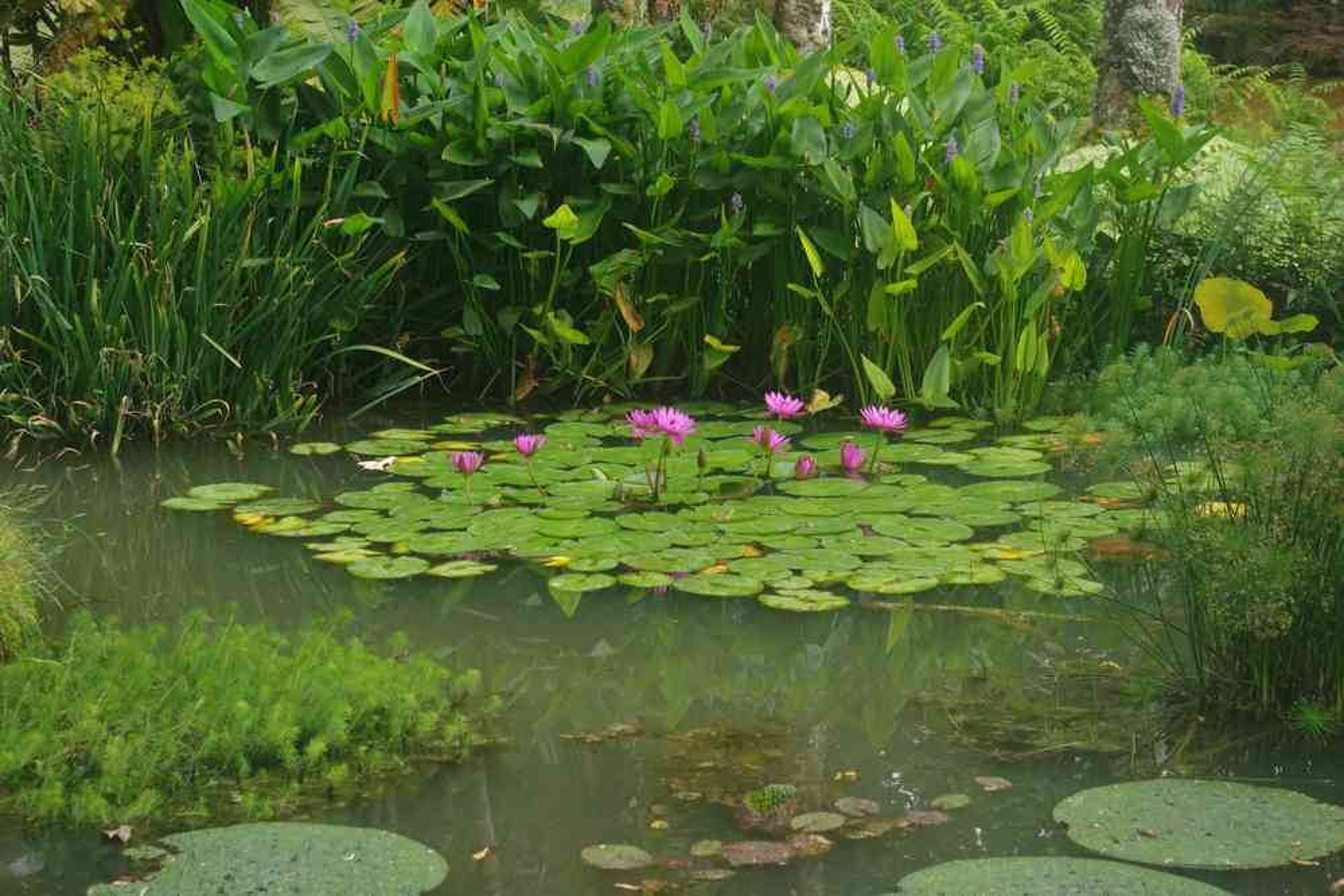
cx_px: 672
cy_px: 448
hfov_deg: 24.6
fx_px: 3080
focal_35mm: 82
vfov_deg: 16.6
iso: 1600
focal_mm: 55
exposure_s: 1/100
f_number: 9
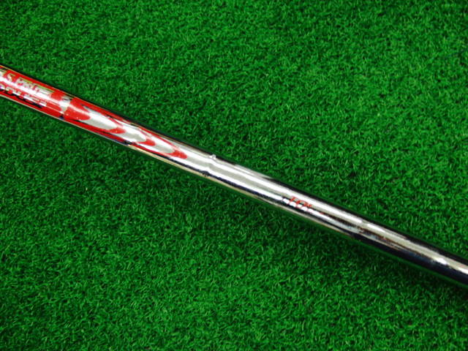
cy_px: 176
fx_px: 500
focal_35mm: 37
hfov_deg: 50.1
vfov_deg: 38.7
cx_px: 234
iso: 400
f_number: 3.6
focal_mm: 6.42
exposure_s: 1/50
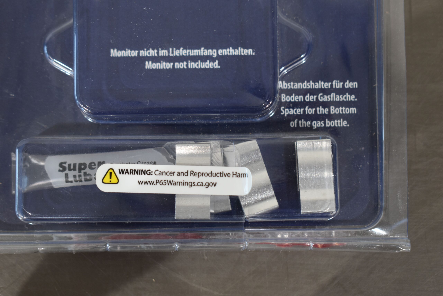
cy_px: 148
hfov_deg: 28.1
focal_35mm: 72
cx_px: 222
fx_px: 886
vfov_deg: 18.9
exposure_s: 1/60
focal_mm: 48
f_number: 6.3
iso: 400
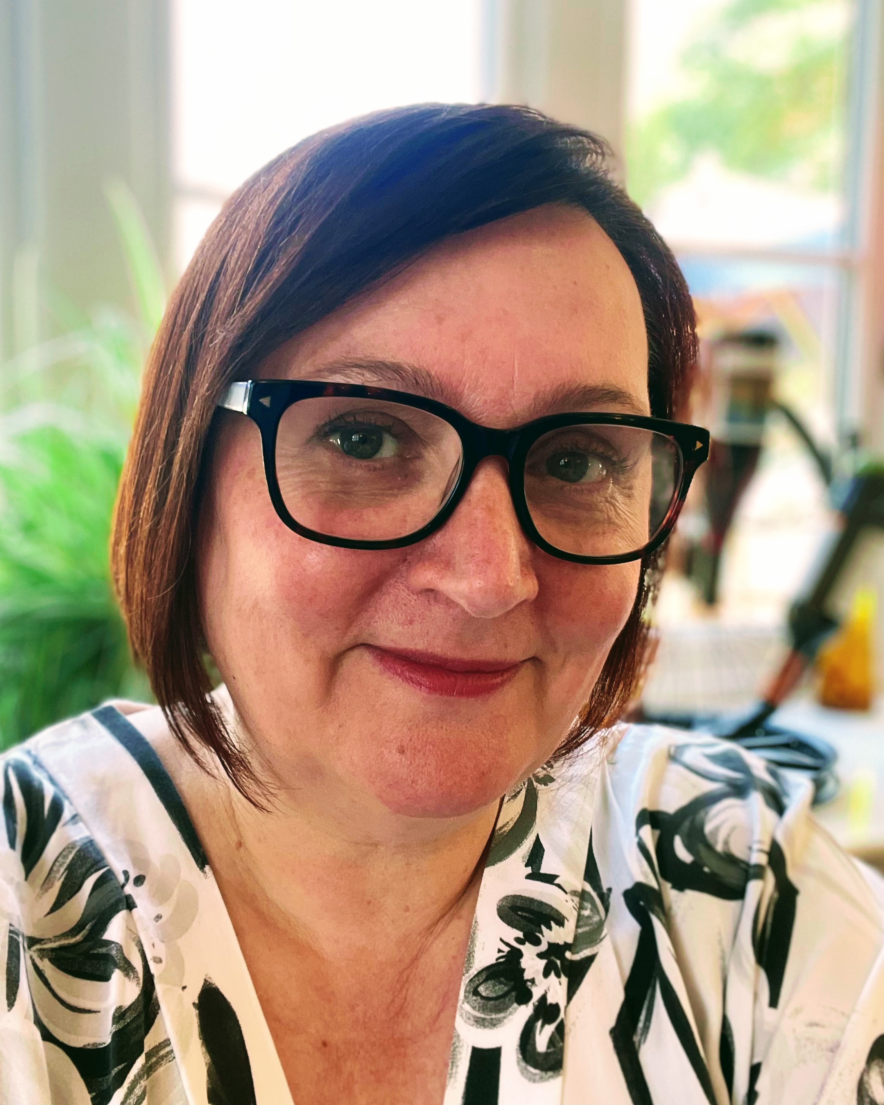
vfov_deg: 55.7
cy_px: 536
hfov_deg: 45.8
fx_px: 1046
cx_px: 432
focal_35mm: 32
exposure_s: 1/50
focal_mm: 2.71
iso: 200
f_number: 2.2
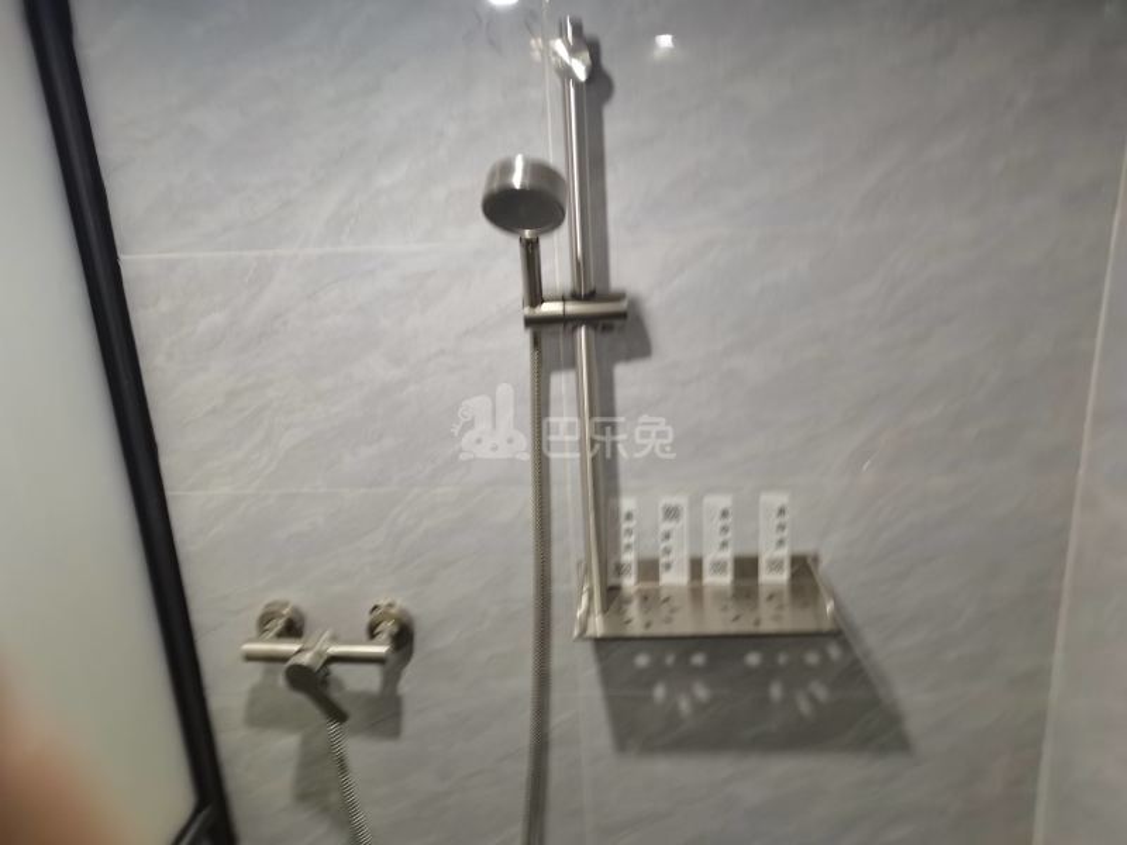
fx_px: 846
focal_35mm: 26
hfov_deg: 67.3
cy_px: 422
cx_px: 564
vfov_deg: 53.1
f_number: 1.8
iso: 800
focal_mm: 5.58
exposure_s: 1/20
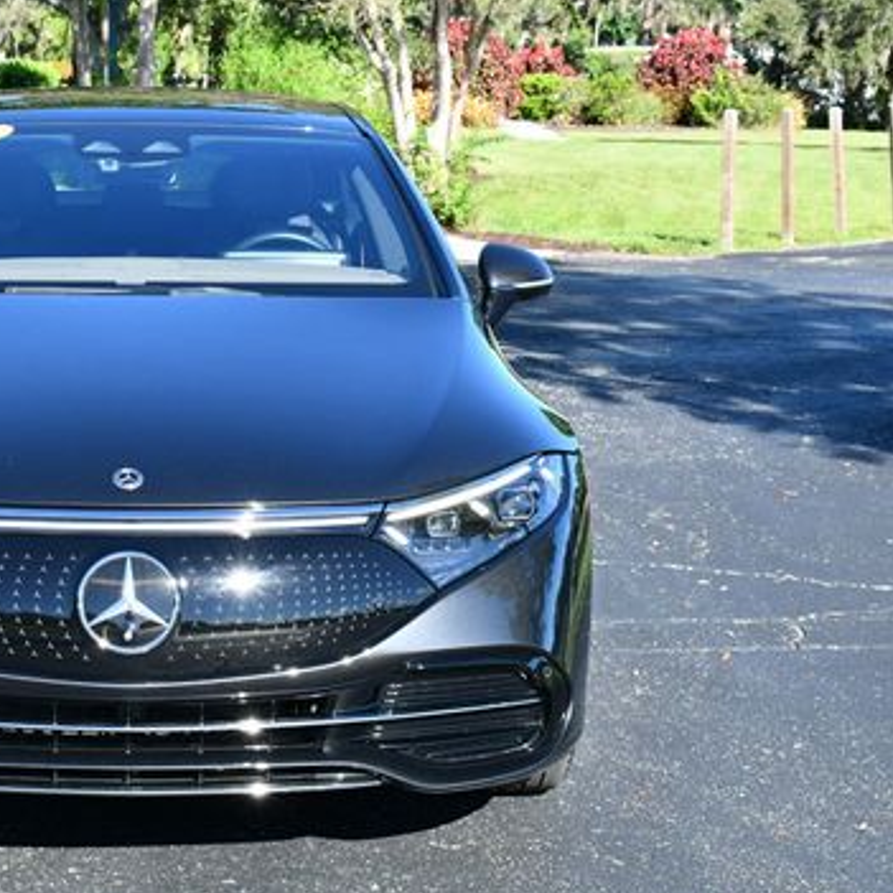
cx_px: 122
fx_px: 2627
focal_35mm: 90
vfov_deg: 19.3
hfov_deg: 19.0
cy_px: 450
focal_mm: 29
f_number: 7.1
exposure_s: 1/250
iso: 200
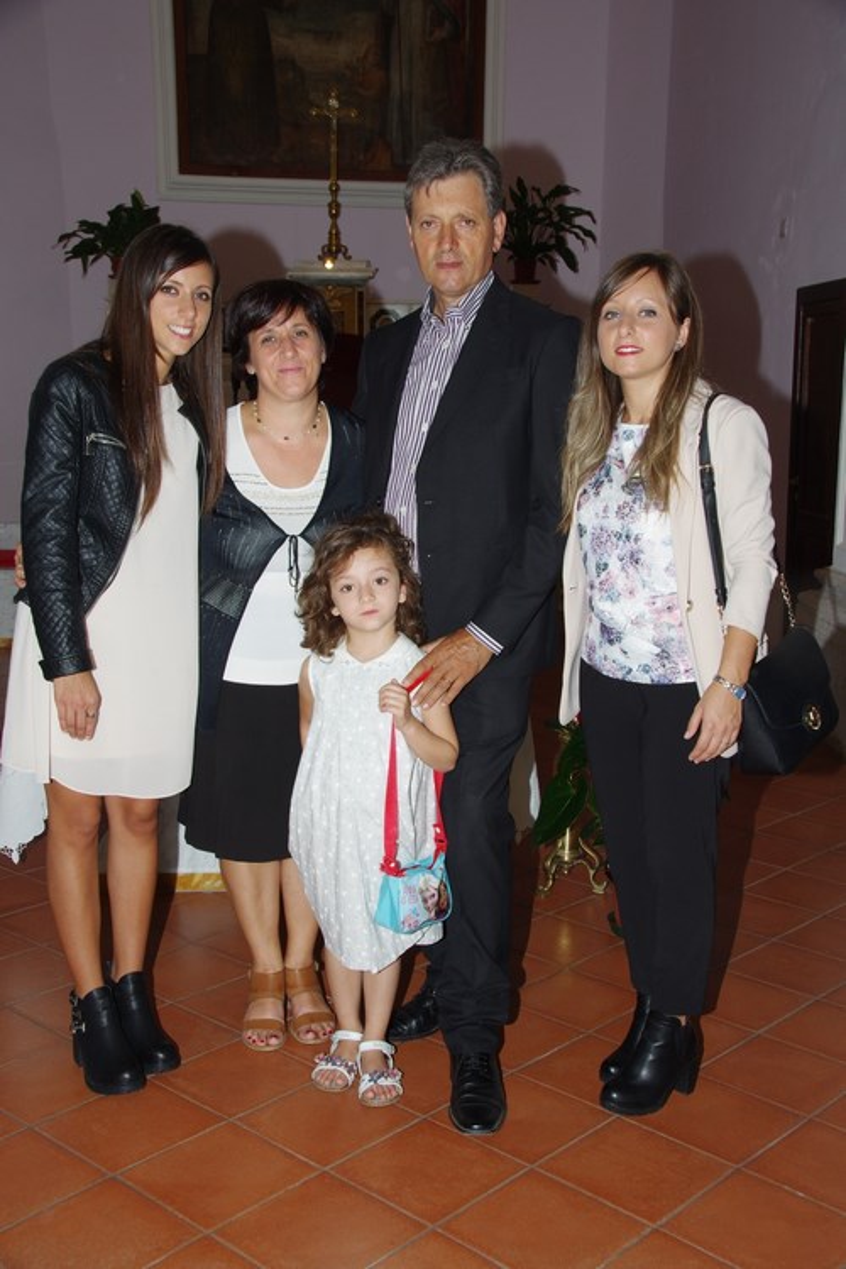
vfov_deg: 49.6
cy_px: 634
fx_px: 1375
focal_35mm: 39
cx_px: 423
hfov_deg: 34.2
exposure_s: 1/60
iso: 400
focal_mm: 26
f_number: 8
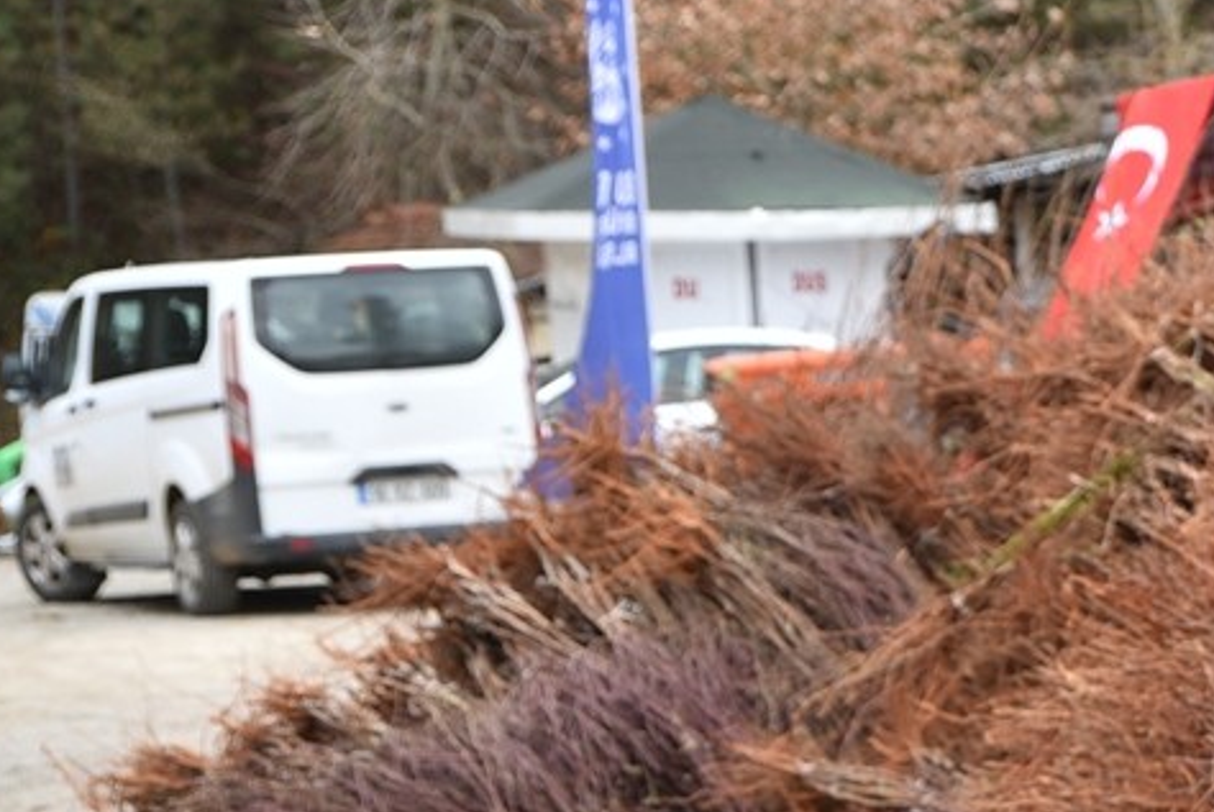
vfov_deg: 7.7
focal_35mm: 175
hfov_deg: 11.1
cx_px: 2071
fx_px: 5907
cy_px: 1146
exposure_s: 1/160
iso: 100
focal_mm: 46
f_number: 3.2
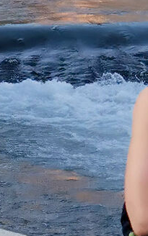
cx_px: 380
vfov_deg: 5.2
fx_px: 2601
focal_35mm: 403
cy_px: -106
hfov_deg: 3.2
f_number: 1.6
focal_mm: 5.56
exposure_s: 1/723
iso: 50
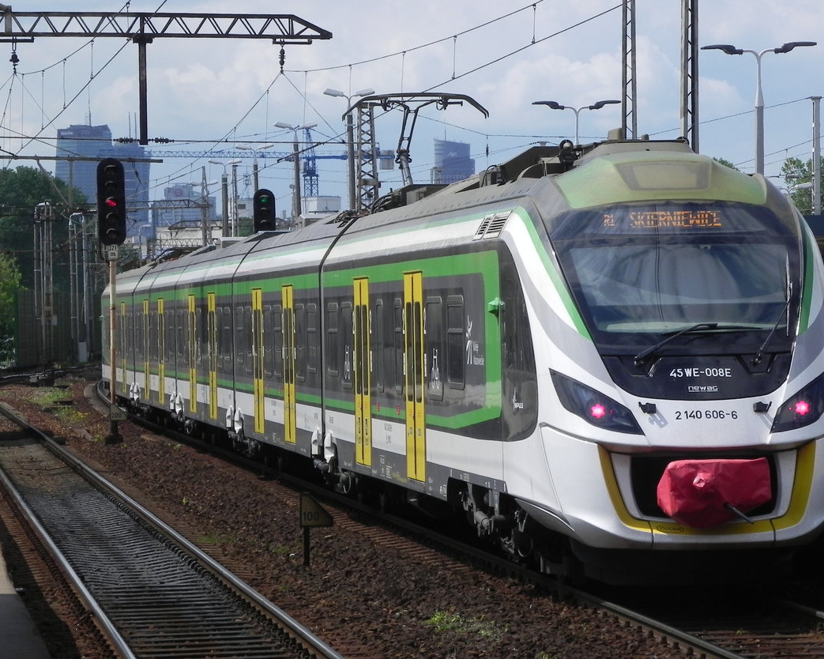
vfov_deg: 8.5
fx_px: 4438
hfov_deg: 10.6
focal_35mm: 182
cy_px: 304
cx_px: 466
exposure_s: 1/626
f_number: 8
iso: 160
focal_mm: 28.8
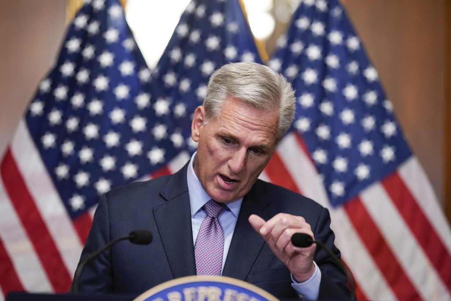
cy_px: 150
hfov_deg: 15.2
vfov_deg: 10.2
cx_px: 226
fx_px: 1691
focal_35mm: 135
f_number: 2.2
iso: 2000
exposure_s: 1/500
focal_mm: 135
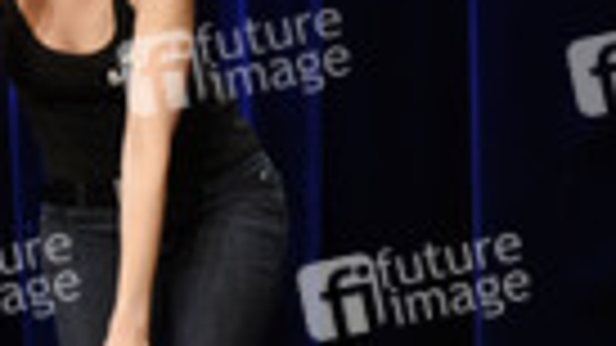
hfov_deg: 8.8
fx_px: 3936
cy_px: 175
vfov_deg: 5.0
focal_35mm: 241
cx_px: -155
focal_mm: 70
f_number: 6.3
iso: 1600
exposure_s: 1/60
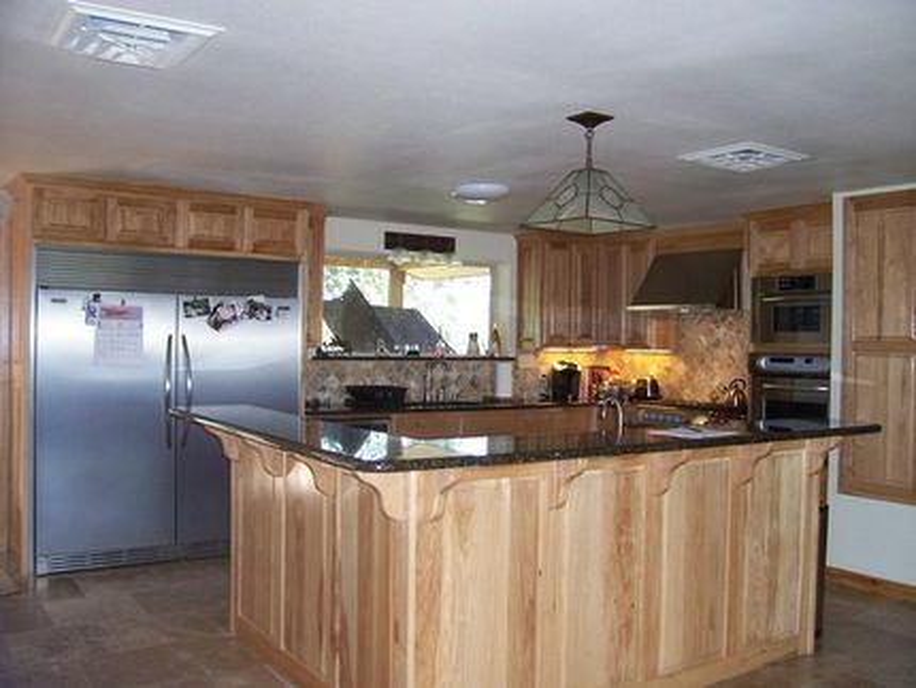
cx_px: 458
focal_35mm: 34
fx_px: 900
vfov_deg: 41.8
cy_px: 344
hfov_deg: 53.9
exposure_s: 1/60
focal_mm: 5.6
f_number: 2.7
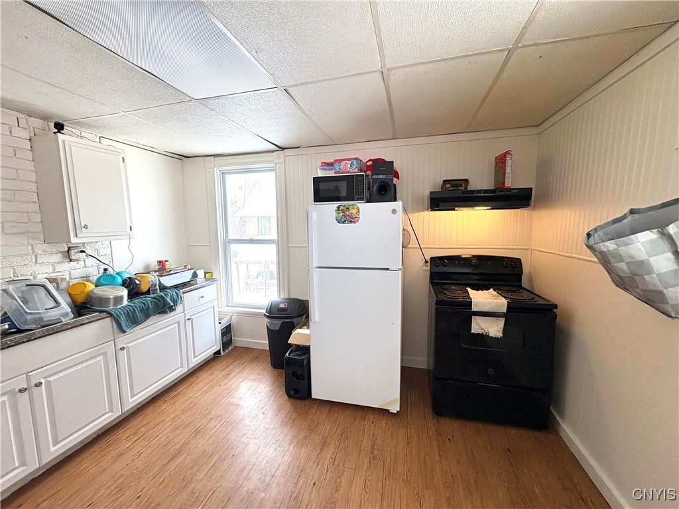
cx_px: 340
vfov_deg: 85.7
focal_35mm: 14
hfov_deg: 102.1
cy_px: 254
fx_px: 275
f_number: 2.2
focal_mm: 2.22
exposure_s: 1/120
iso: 100
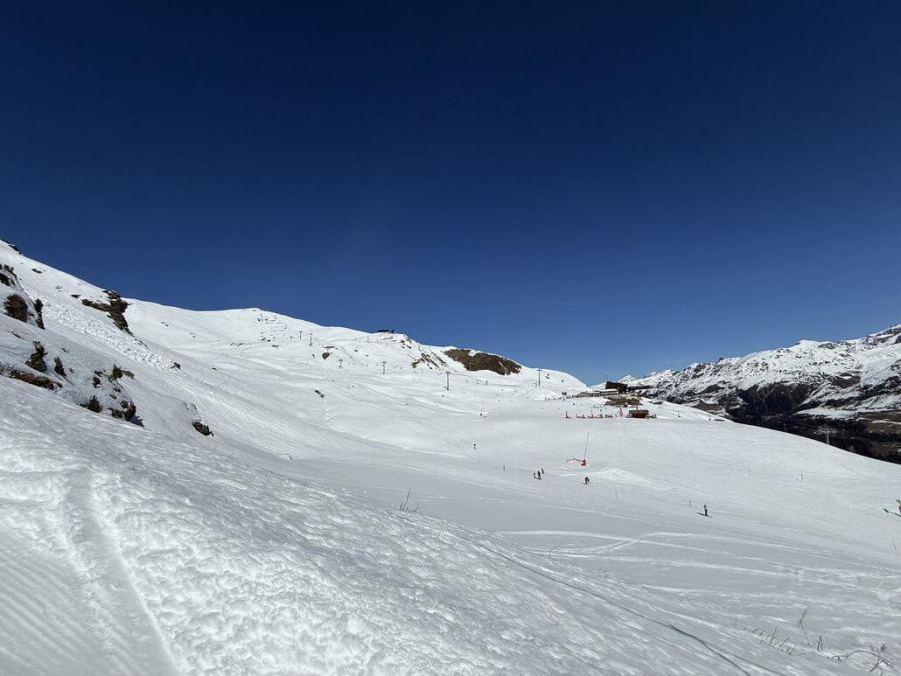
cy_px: 338
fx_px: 364
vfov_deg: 85.7
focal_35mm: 14
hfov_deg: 102.0
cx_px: 450
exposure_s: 1/10101
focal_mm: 2.22
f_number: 2.2
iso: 40
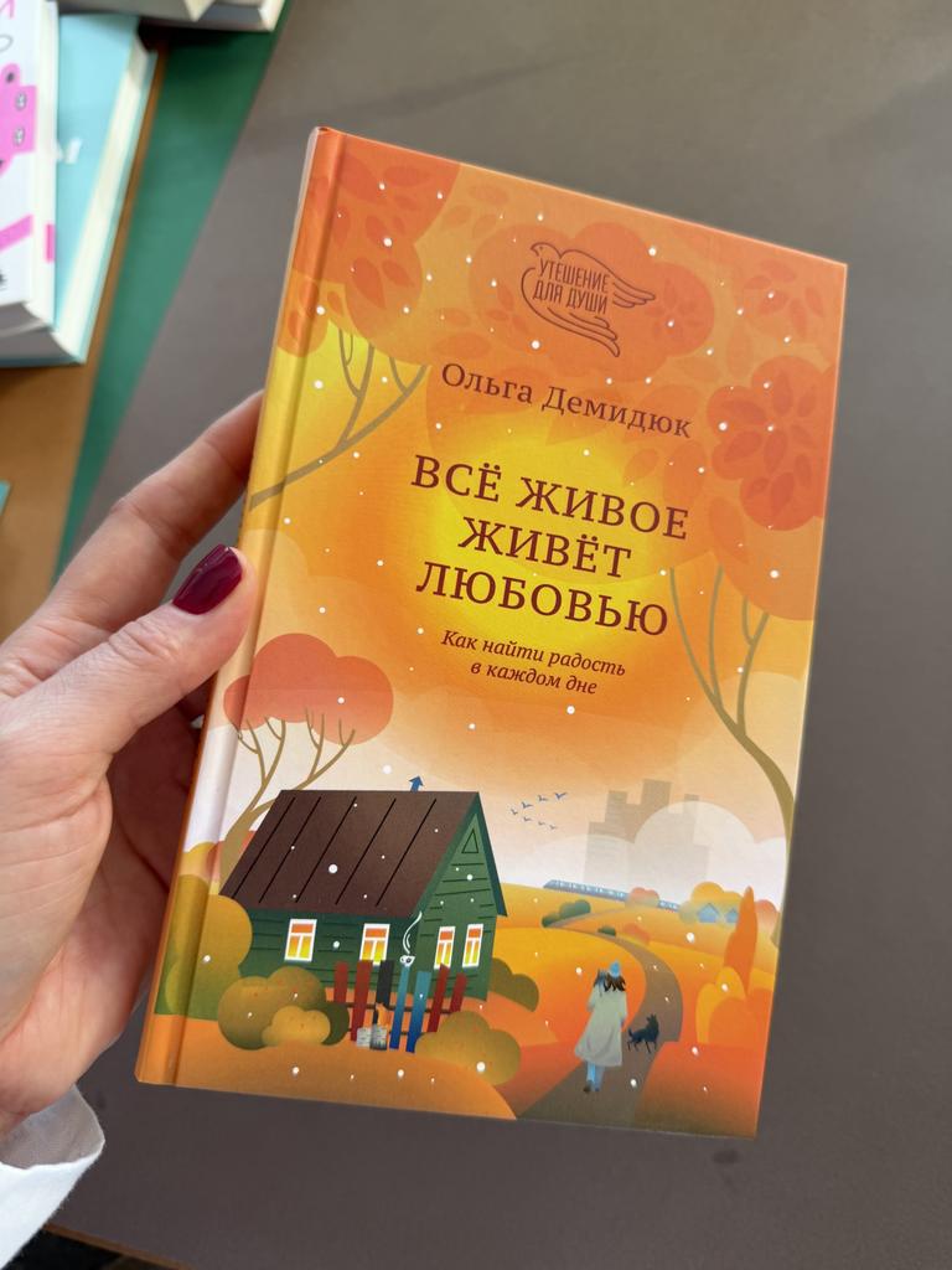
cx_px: 476
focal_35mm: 24
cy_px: 635
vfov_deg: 71.6
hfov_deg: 56.8
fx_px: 880
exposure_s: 1/165
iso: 64
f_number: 1.78
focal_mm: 6.76
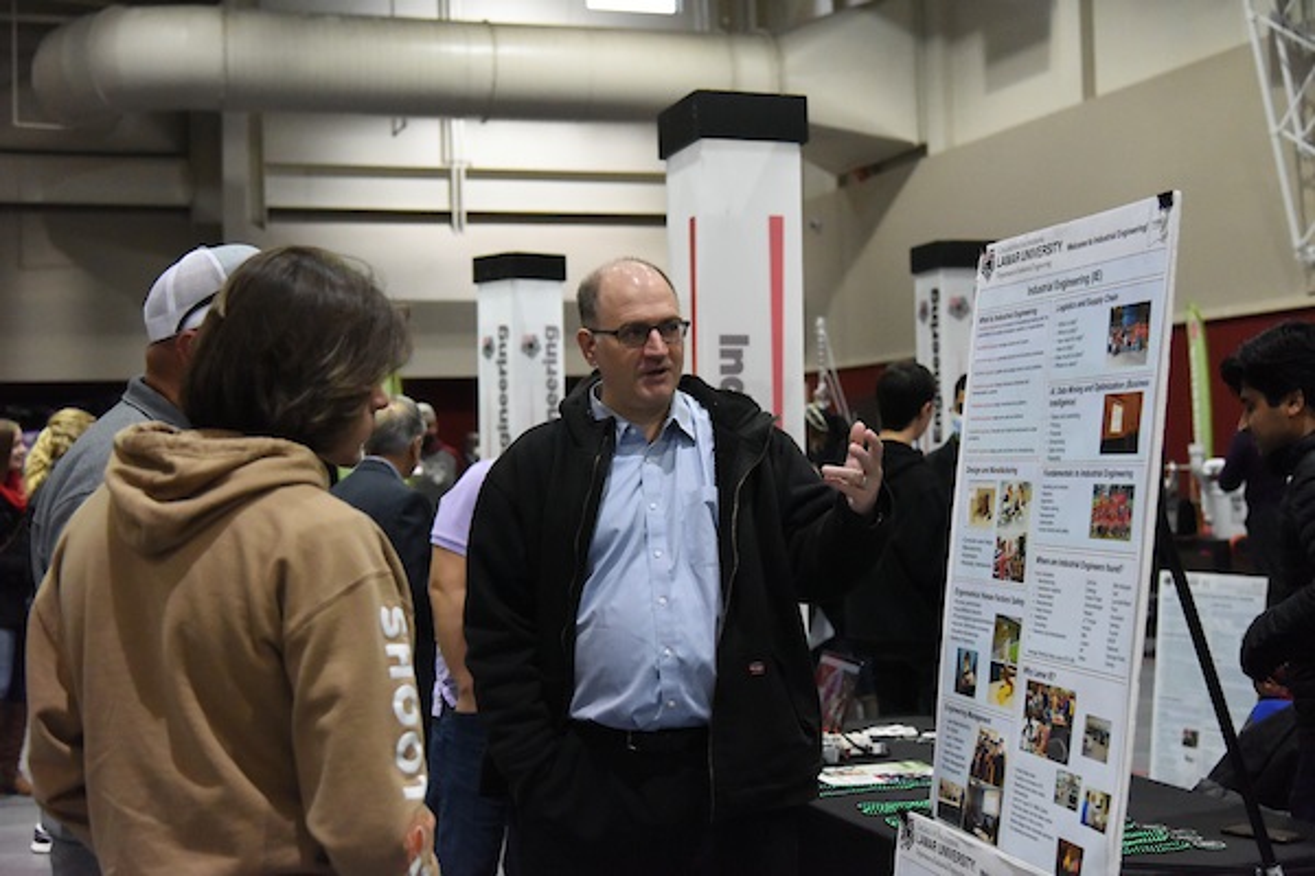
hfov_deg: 41.1
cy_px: 438
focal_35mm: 48
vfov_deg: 28.1
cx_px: 658
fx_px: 1753
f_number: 4
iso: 9000
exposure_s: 1/320
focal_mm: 48
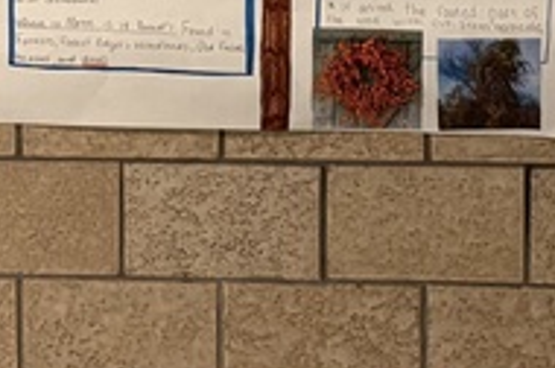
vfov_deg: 9.0
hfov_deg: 14.1
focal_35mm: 146
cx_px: 187
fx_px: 2247
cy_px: -242
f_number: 1.6
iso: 400
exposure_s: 1/40
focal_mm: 5.96
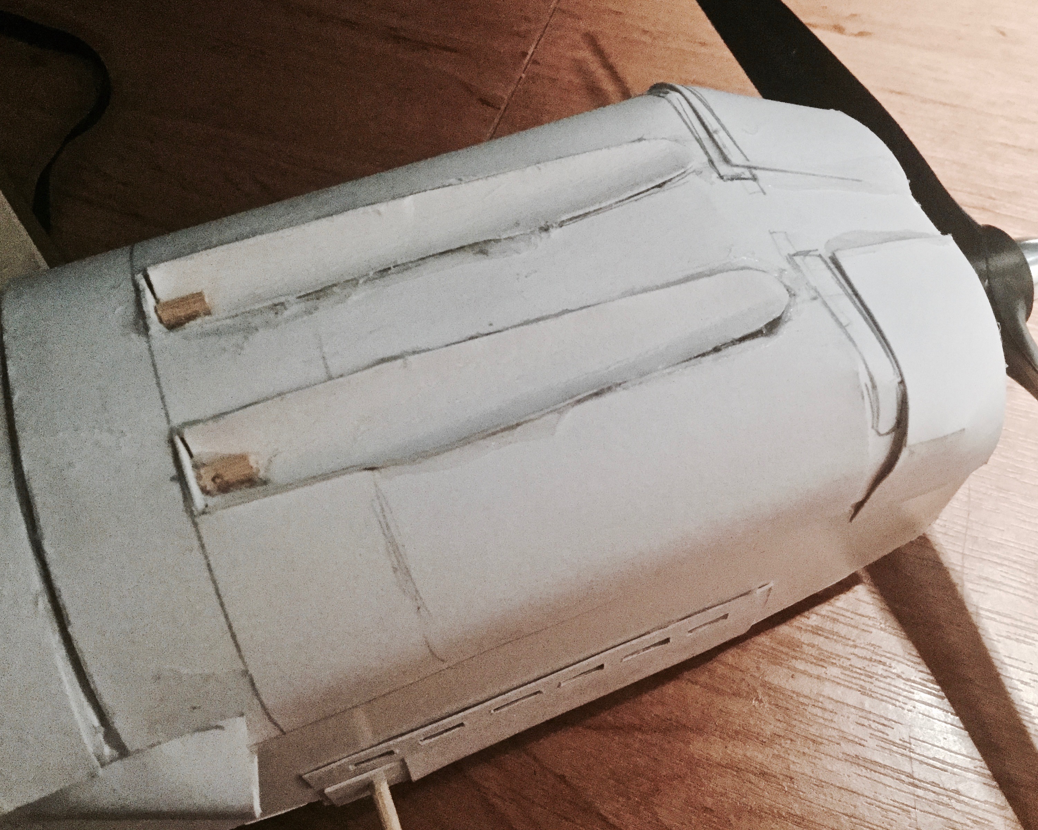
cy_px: 410
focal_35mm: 33
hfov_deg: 54.2
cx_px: 532
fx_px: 1014
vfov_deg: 44.5
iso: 200
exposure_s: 1/25
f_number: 2.4
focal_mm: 3.3
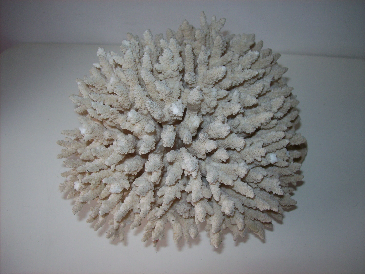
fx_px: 379
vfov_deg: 39.6
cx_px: 182
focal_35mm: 36
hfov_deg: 51.4
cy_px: 137
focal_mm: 6
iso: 80
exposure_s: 1/64
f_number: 2.7
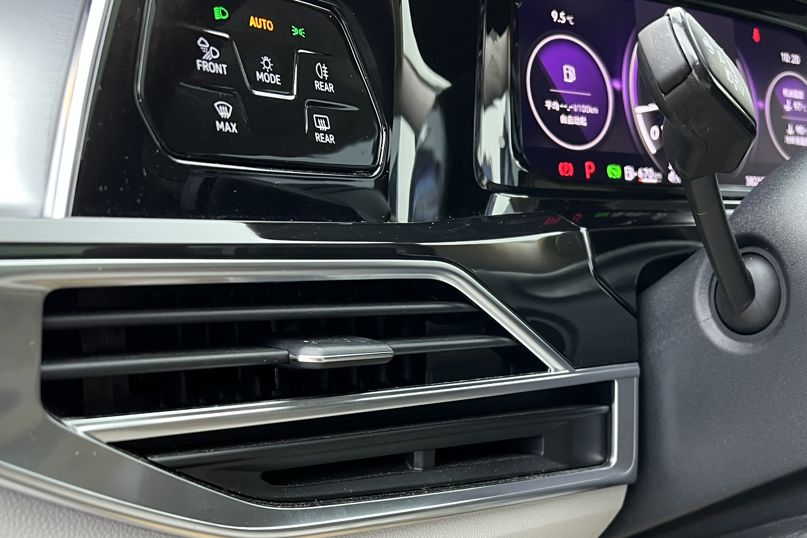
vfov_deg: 31.2
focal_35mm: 42
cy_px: 414
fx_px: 941
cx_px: 481
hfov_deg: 46.2
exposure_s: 1/50
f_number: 1.5
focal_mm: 5.7
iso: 125
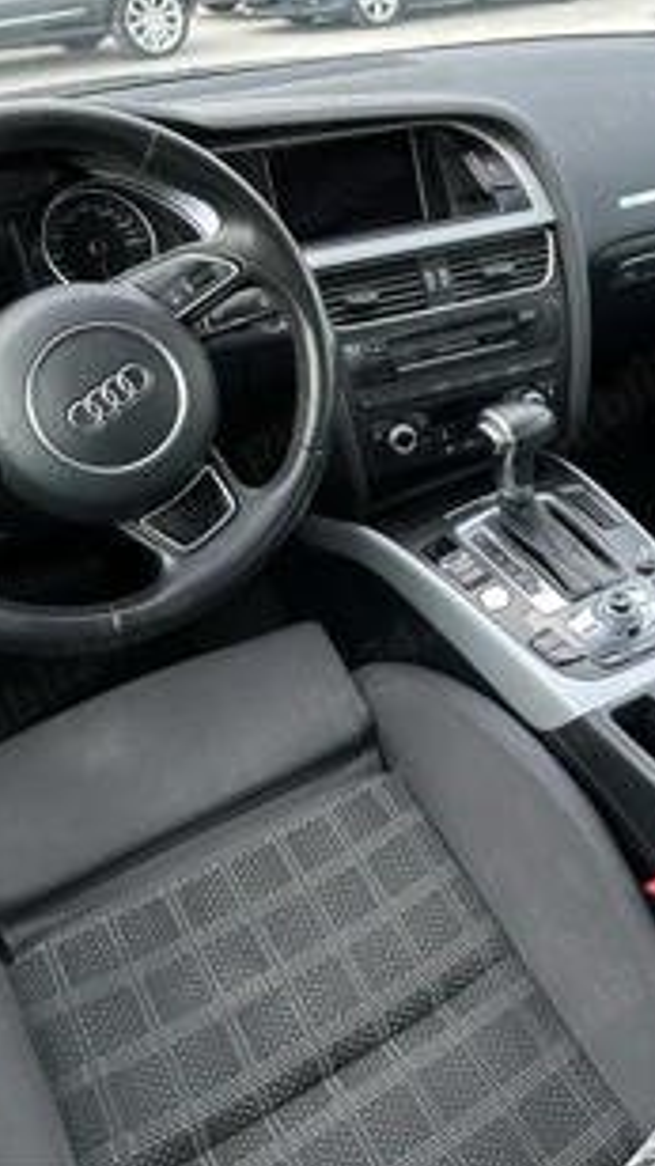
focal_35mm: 34
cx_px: 435
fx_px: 1051
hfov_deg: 34.3
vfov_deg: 57.2
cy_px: 424
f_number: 1.78
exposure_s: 1/60
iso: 250
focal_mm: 6.86
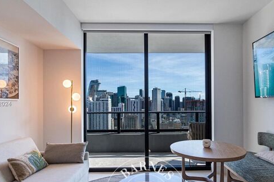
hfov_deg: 76.0
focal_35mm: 23
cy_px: 104
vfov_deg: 54.8
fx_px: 175
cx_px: 146
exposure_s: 1/125
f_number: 4
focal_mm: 7
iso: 100
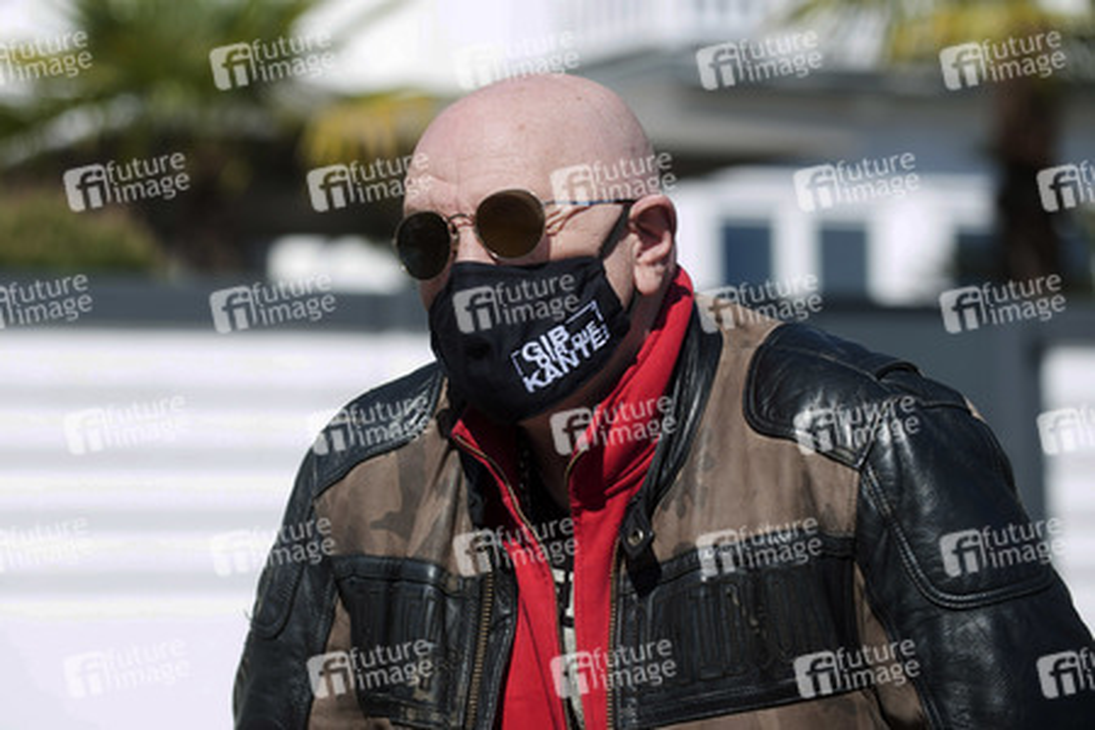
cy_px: 365
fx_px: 3650
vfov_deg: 11.4
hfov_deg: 17.1
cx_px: 548
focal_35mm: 120
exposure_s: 1/1250
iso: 200
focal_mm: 120
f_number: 5
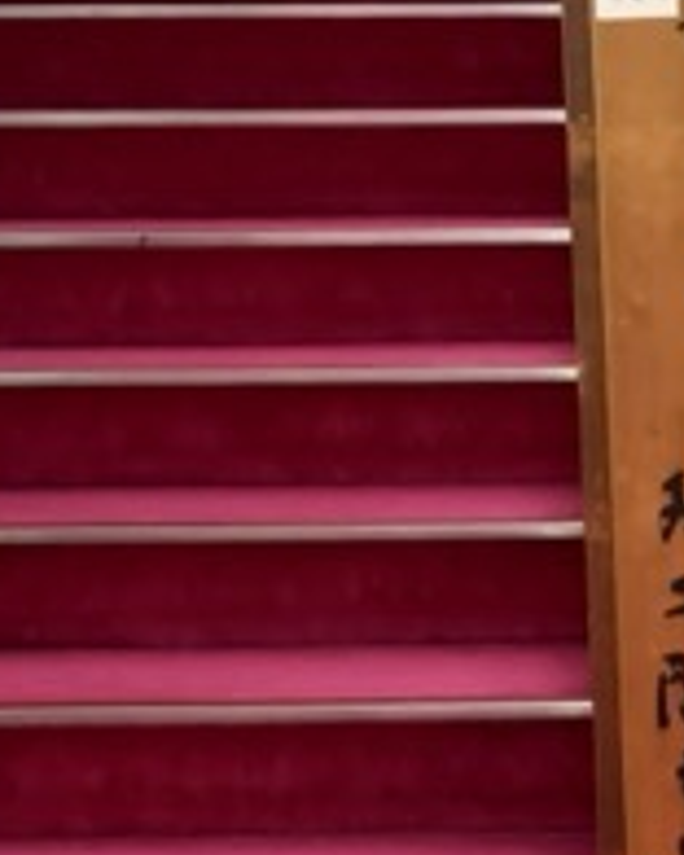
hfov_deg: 16.7
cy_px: 458
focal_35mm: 91
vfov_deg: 21.0
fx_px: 2303
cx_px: 574
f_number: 1.6
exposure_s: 1/33
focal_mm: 5.96
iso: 640
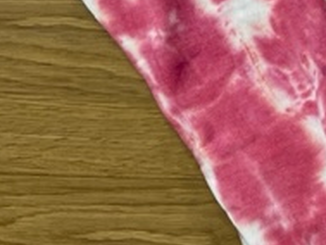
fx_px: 829
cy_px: 10
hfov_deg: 18.7
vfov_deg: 16.5
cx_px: 536
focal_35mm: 88
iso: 80
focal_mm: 4.2
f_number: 1.6
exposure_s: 1/60
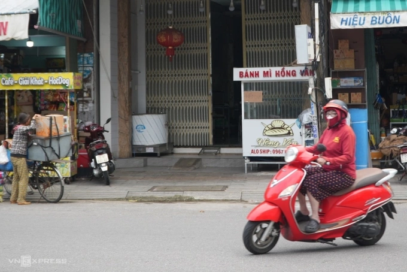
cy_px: 136
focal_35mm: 45
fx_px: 509
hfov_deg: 43.6
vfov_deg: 29.9
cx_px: 204
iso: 125
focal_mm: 30
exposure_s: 1/160
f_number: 4
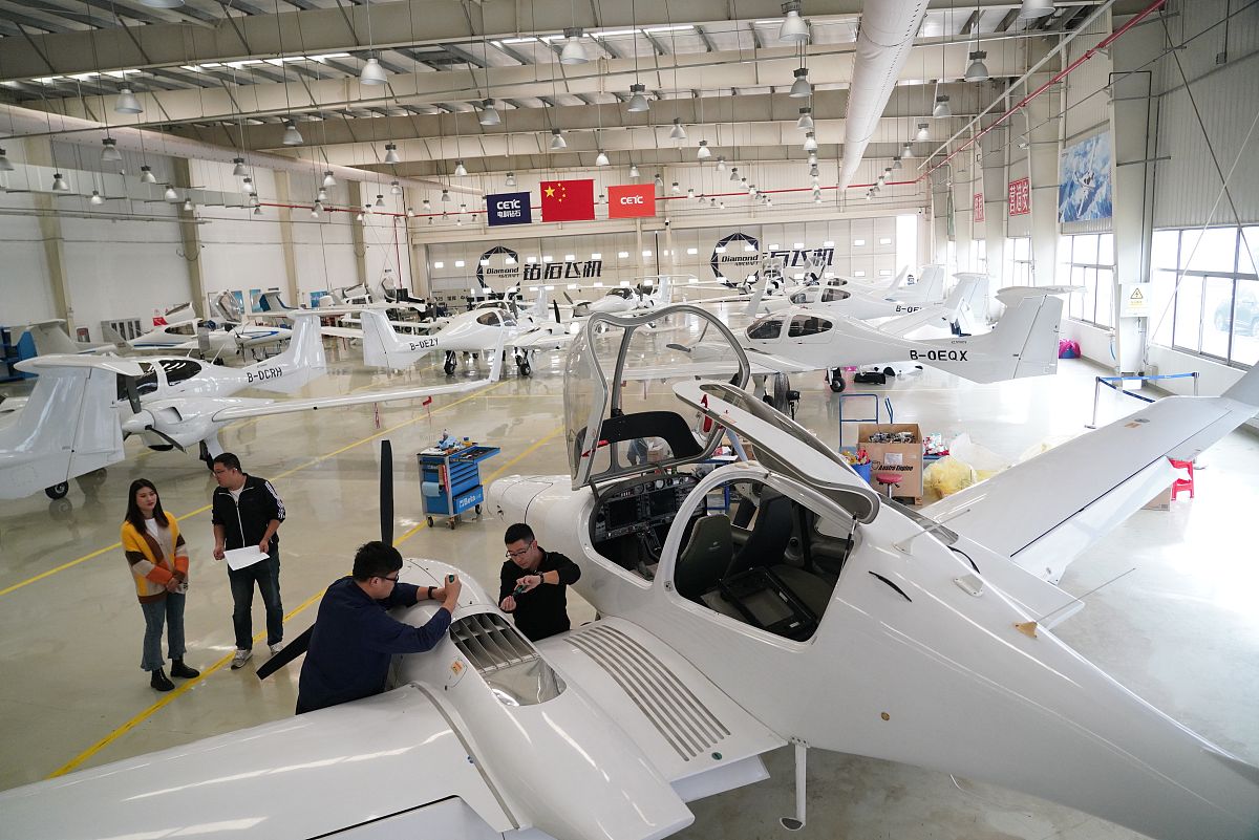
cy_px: 420
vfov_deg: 53.2
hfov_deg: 73.7
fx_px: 840
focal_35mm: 24
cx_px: 630
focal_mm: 24
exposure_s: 1/640
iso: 4000
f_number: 4
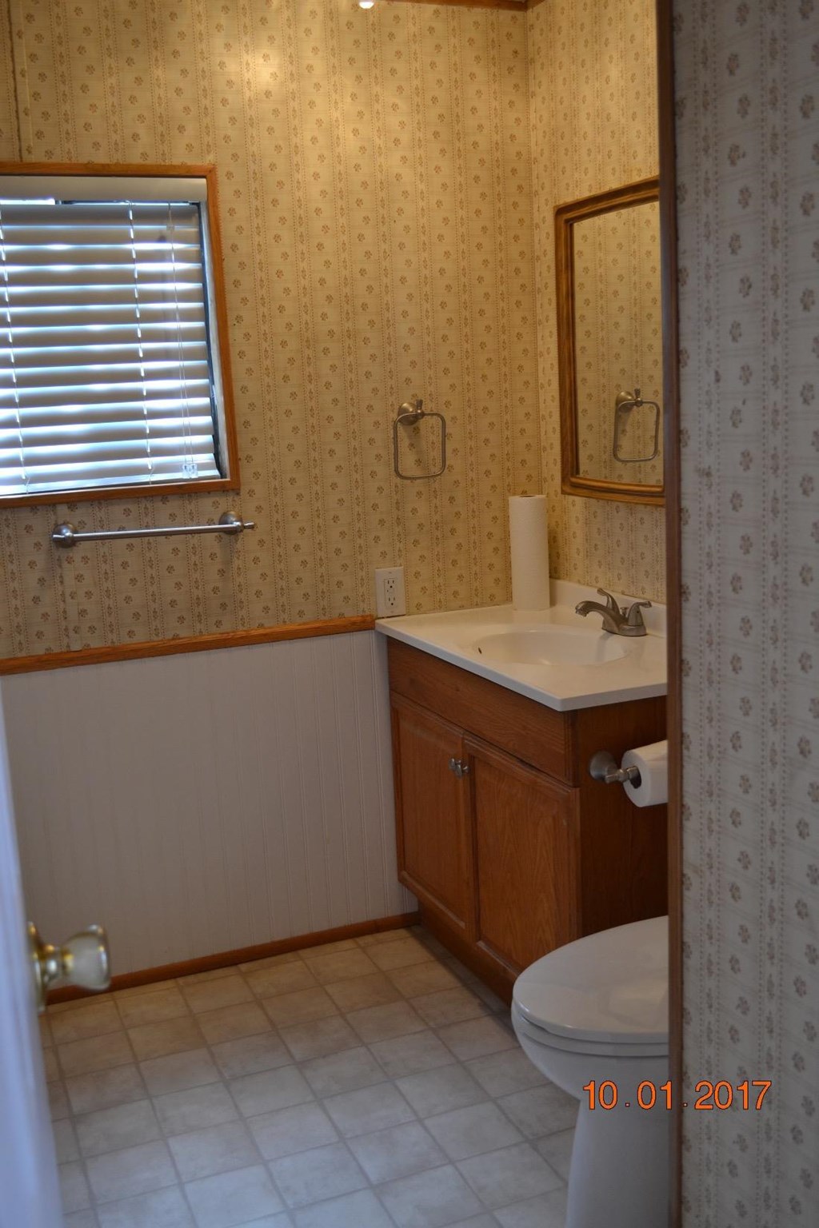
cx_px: 410
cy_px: 614
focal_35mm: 36
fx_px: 1228
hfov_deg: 36.9
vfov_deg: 53.1
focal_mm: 24
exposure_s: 1/50
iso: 400
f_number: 4
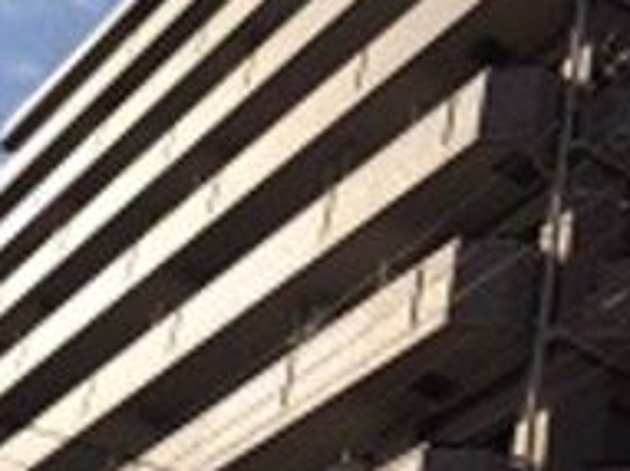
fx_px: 1655
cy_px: 115
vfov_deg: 16.1
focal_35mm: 91
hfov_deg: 21.0
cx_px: 584
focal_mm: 4.15
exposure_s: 1/3968
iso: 32
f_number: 2.2
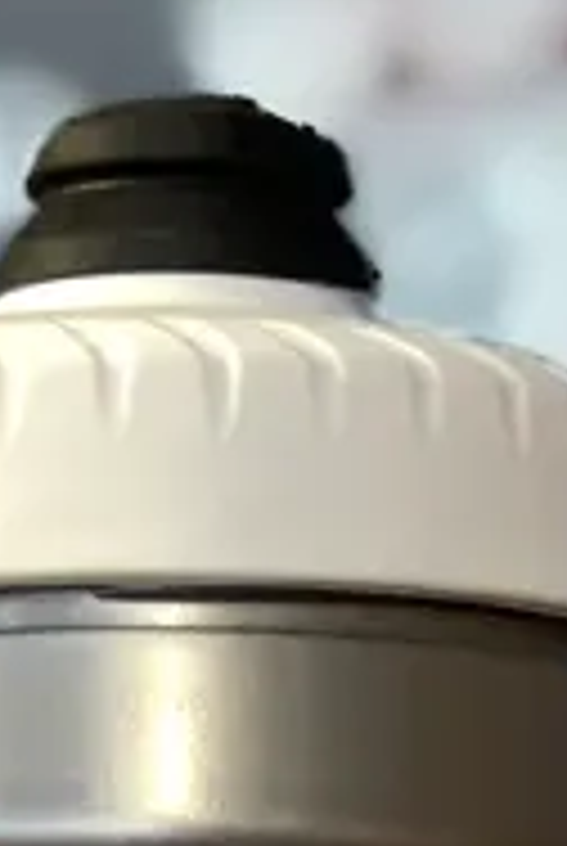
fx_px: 7202
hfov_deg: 4.5
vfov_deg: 6.6
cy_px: 1328
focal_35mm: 306
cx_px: 153
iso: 125
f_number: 2.4
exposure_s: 1/60
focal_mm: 6
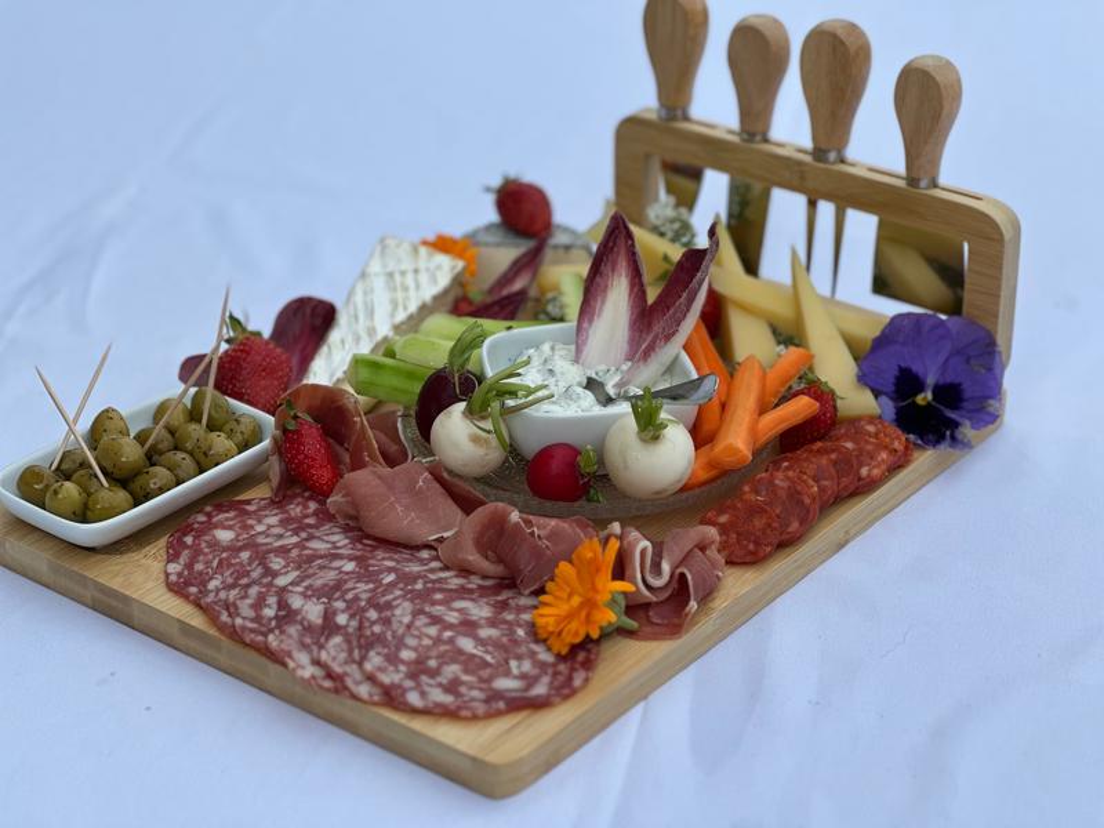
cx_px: 552
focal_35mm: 77
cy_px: 414
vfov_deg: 19.1
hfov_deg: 25.3
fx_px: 2456
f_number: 2.8
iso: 32
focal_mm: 9
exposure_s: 1/389
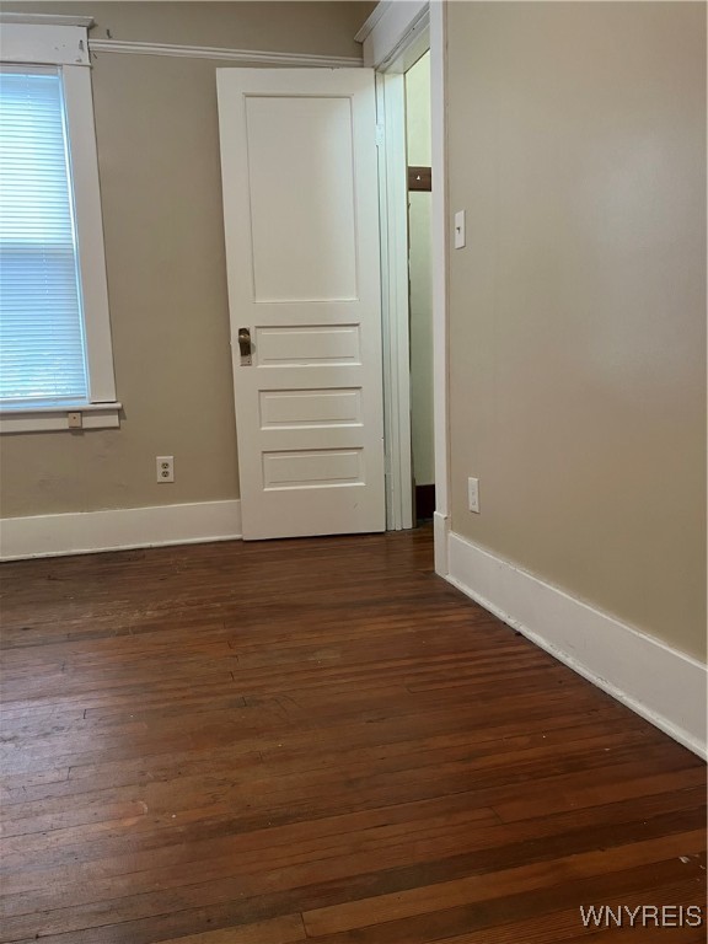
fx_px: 764
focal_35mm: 28
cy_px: 472
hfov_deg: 49.7
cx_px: 354
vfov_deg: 63.4
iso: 200
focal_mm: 3.99
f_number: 1.8
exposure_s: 1/60
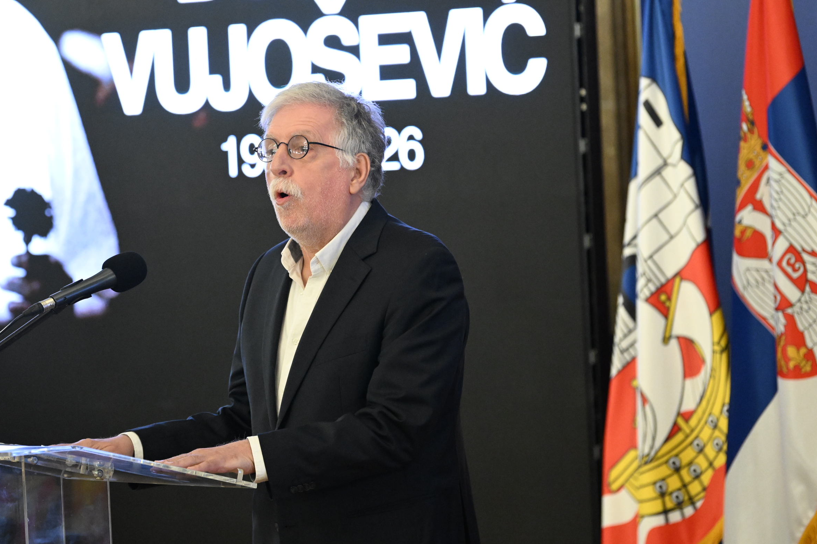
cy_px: 205
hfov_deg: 10.3
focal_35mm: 200
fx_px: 4539
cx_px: 304
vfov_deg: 6.9
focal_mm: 145
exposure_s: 1/160
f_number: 3.2
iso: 6400
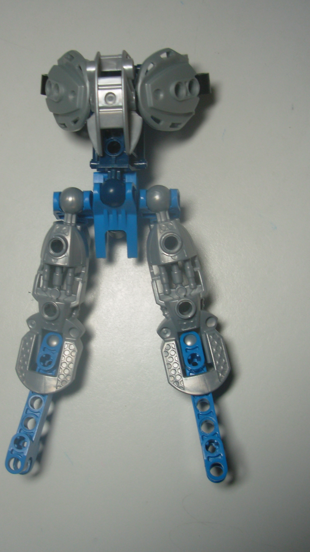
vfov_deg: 48.4
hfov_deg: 28.2
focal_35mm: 42
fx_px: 614
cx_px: 116
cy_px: 274
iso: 50
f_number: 2.9
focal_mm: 6.3
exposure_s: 1/55.4
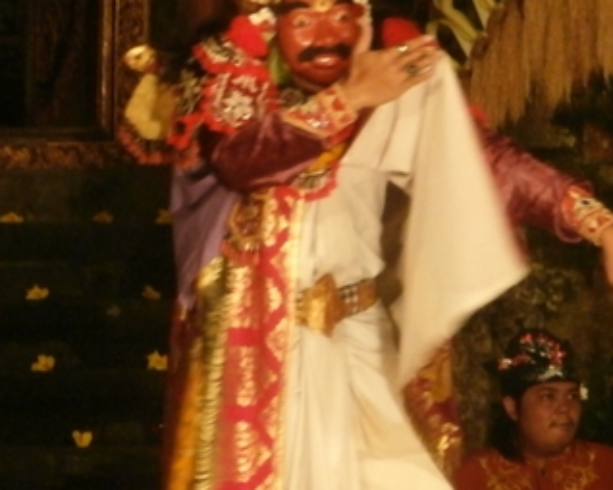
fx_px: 5548
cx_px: 443
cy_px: 268
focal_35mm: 306
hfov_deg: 6.3
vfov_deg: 5.1
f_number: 5.8
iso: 800
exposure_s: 1/25
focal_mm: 29.39
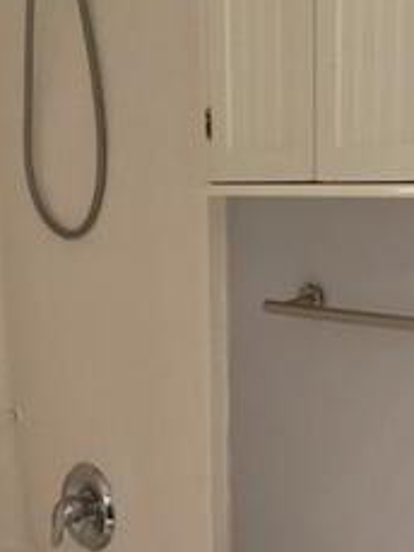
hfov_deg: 18.2
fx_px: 1290
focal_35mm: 81
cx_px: 265
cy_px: 629
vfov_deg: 22.5
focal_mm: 4.15
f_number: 2.2
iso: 100
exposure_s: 1/15
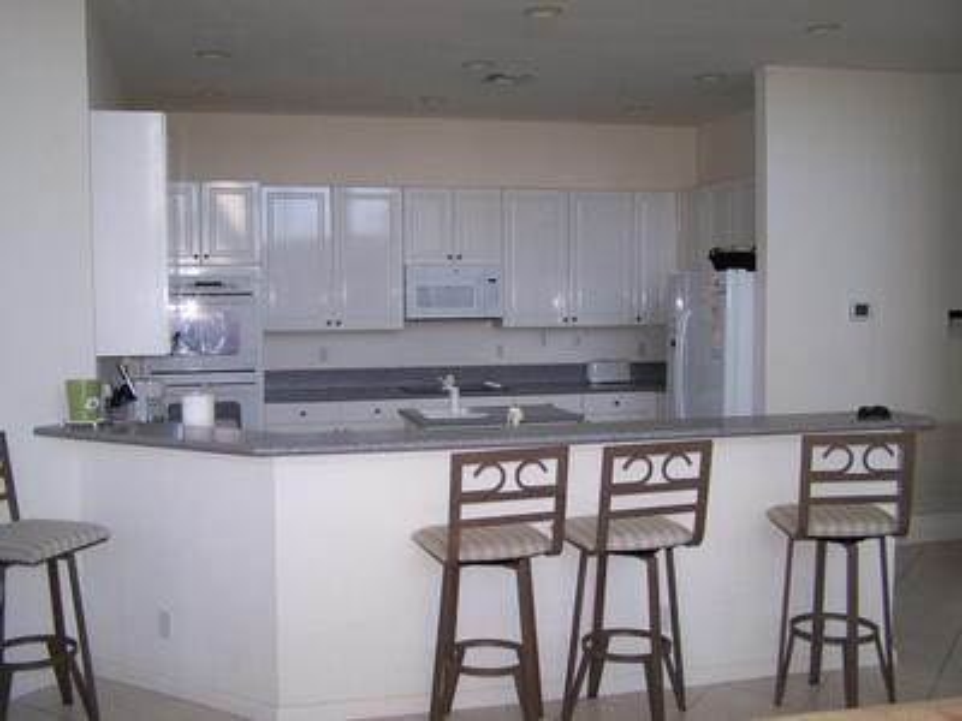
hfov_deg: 49.0
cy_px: 360
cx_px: 481
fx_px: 1056
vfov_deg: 37.7
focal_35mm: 38
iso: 160
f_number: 2.8
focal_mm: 6.3
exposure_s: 1/60
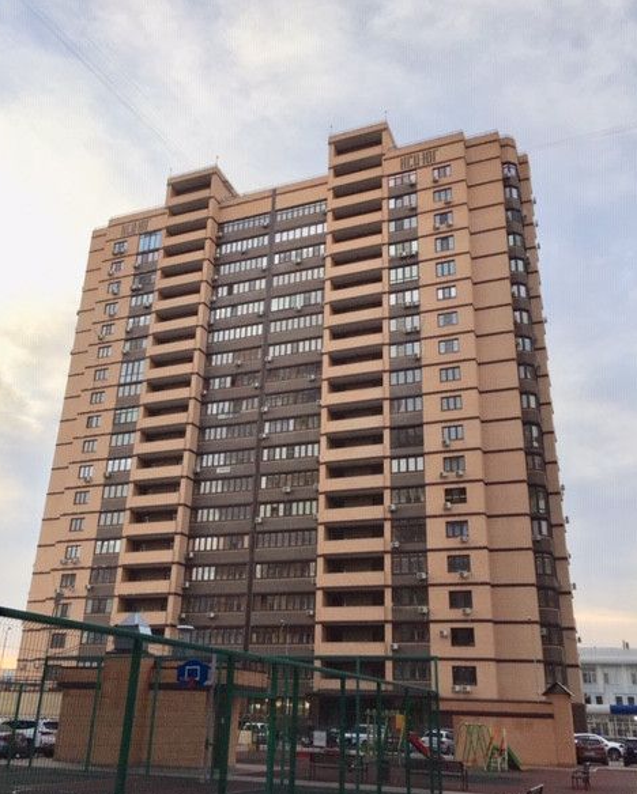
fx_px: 730
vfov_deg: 57.1
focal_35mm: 31
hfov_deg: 47.2
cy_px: 411
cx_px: 314
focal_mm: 4.15
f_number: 2.2
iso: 32
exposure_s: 1/494
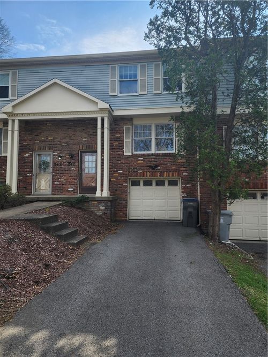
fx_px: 237
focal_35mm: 23
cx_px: 134
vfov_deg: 73.9
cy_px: 178
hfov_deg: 58.9
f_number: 1.8
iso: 12
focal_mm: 6.4
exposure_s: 1/593
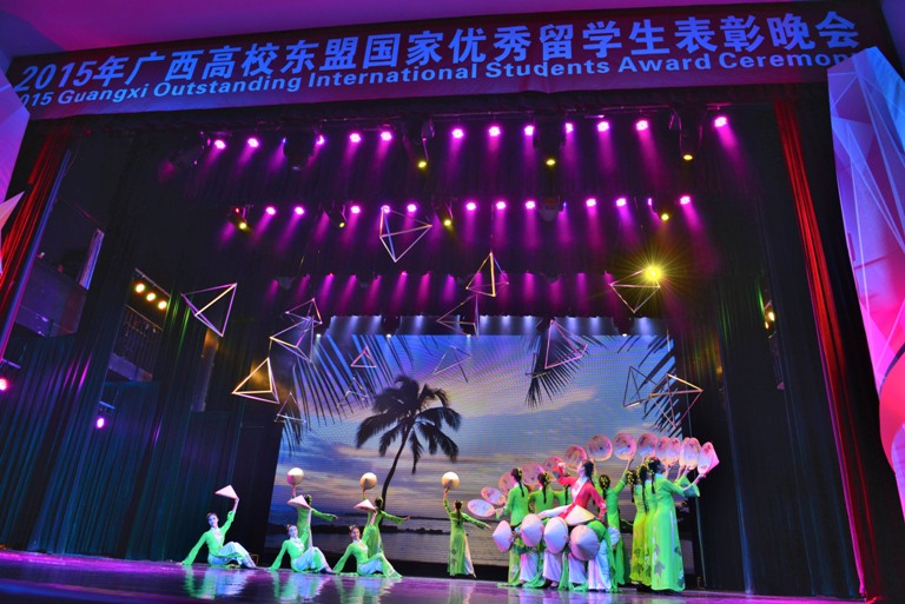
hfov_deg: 73.7
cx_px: 452
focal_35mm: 24
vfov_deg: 53.2
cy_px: 302
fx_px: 604
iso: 500
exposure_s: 1/160
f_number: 5.6
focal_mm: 24
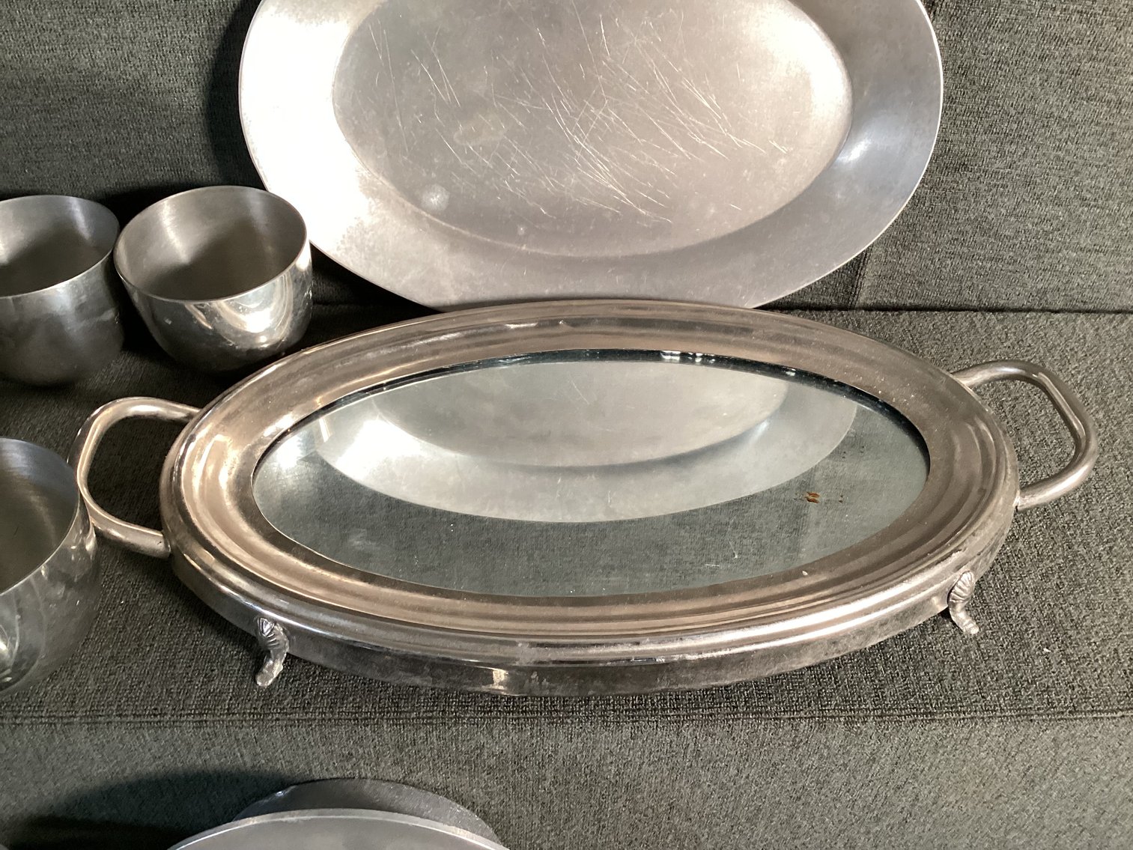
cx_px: 566
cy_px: 425
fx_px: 1015
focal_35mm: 31
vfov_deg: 45.4
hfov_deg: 58.3
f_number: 2.4
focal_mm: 3.3
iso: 200
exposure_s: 1/50
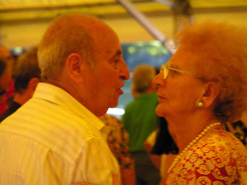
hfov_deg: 6.7
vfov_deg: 5.0
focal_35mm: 297
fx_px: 2119
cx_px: 124
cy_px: 92
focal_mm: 49.4
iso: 200
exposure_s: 1/125
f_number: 3.5
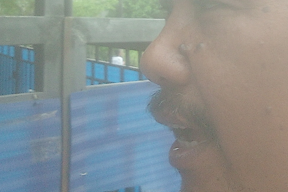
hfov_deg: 25.6
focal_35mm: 77
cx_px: 254
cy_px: -20
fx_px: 616
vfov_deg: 17.1
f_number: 2
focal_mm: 2.64
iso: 103
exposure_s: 1/174
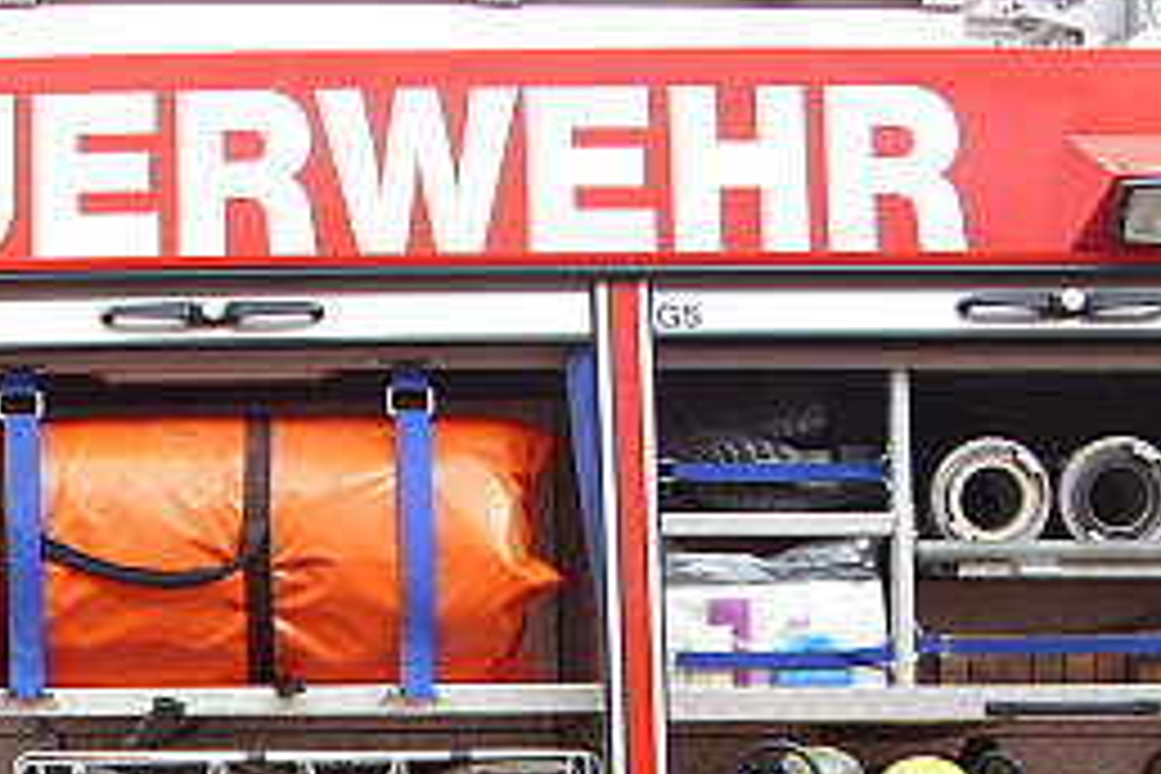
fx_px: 2967
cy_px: 981
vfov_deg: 14.3
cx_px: -72
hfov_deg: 21.2
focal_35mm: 92
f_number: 2.8
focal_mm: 6.3
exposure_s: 1/125
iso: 50
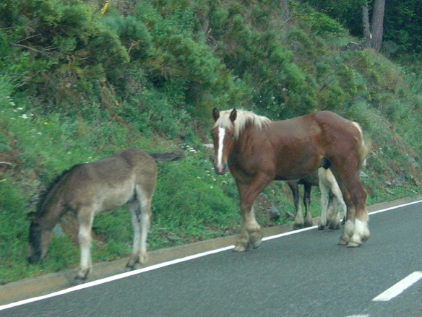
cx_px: 211
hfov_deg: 17.3
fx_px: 1391
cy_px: 158
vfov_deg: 13.0
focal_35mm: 114
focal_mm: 23.7
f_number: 5.4
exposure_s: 1/160
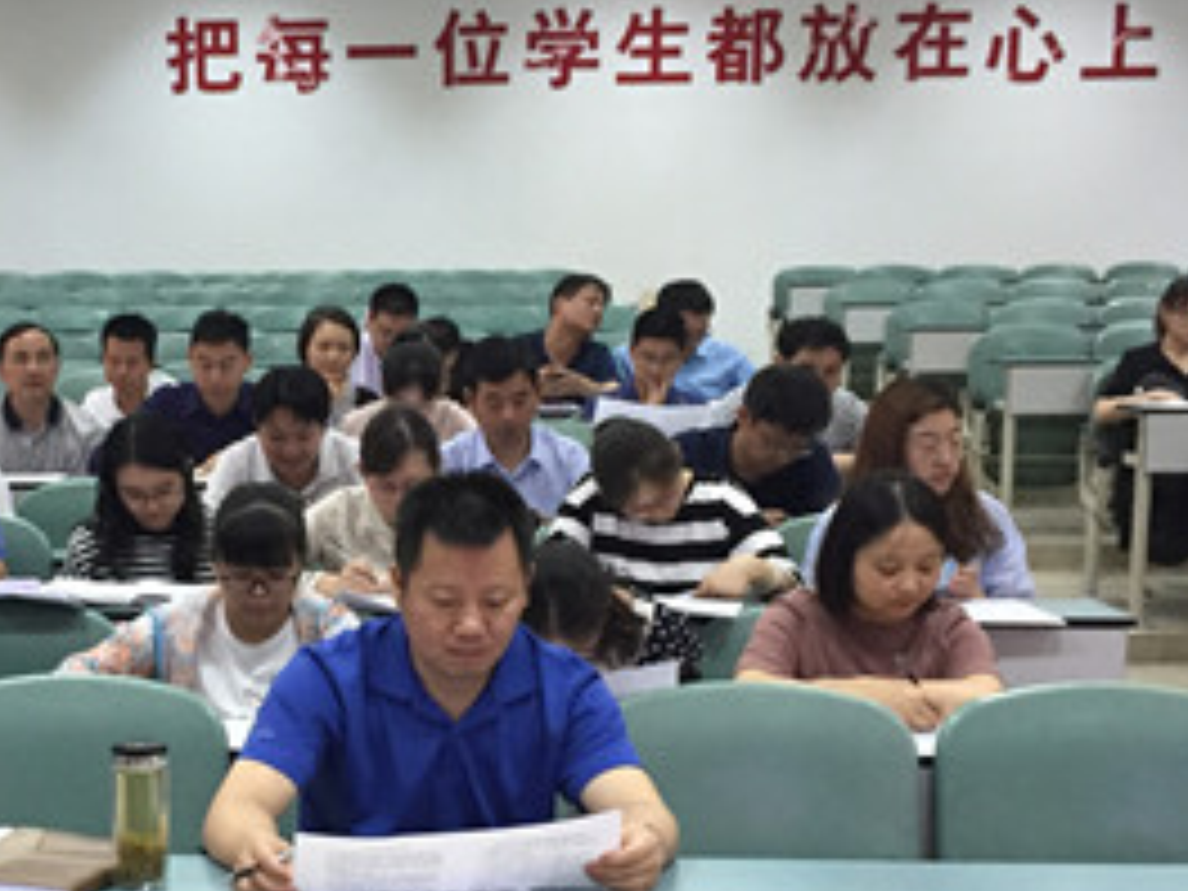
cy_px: 639
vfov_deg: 22.1
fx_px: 2265
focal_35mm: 66
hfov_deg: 28.7
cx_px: 225
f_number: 2.2
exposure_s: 1/33
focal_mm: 4.15
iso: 200
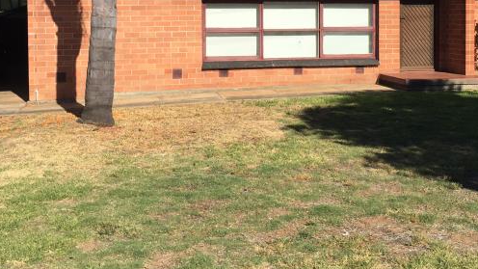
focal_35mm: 51
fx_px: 646
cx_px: 288
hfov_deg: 40.4
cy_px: 41
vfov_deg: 23.1
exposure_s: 1/1451
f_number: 2.2
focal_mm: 4.15
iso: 25
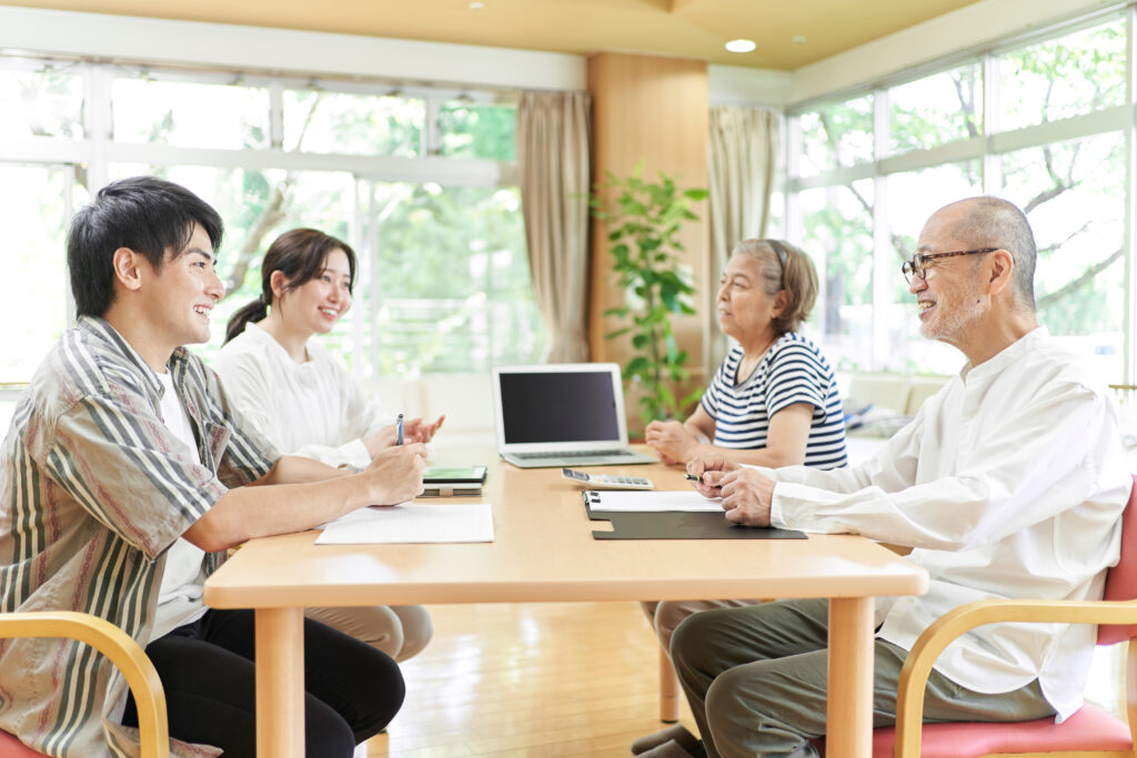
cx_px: 568
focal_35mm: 35
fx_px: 1105
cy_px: 379
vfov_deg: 37.9
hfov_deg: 54.4
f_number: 2
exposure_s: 1/125
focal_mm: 35
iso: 250
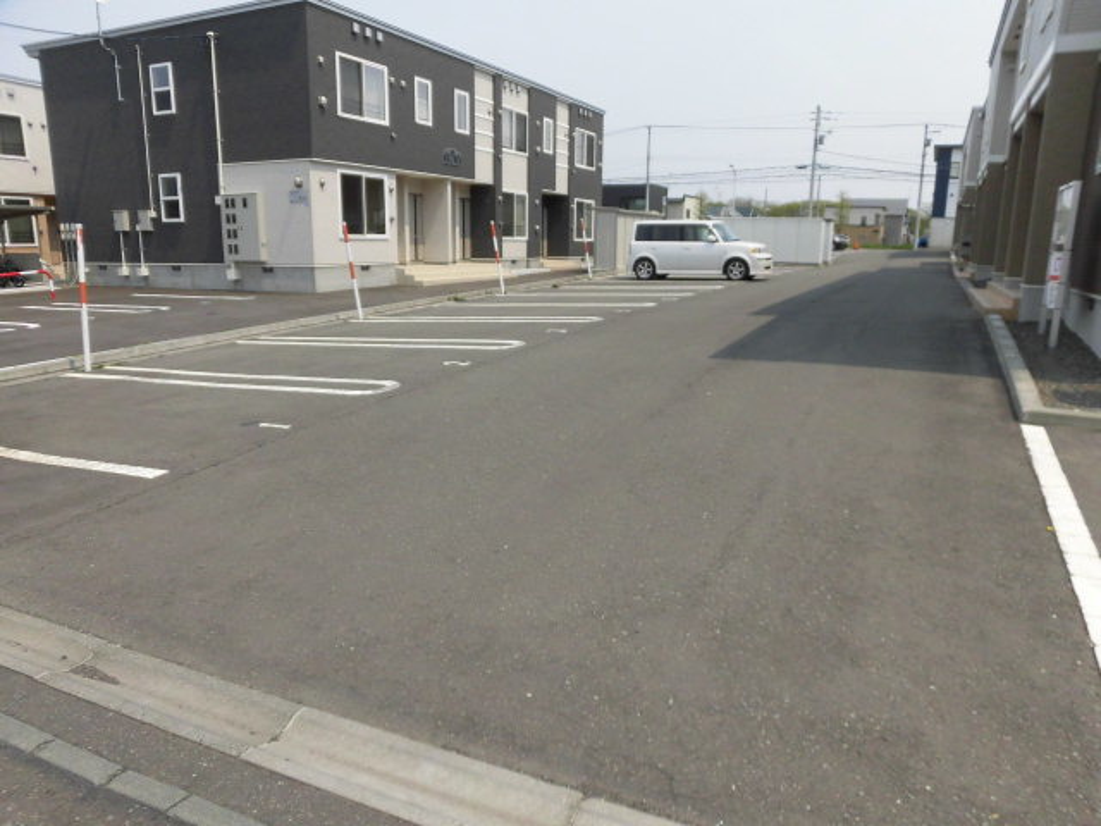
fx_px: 763
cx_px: 550
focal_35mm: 24
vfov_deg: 56.8
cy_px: 413
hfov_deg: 71.6
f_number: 7.8
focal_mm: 4.3
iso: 100
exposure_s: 1/250
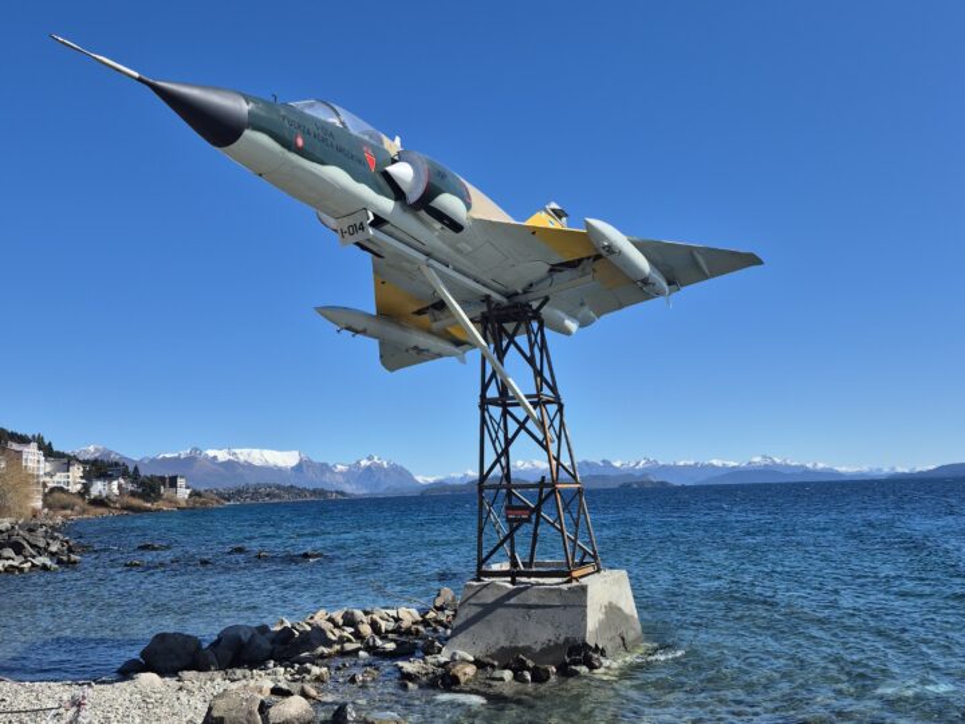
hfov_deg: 73.9
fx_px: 641
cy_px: 362
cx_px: 482
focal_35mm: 23
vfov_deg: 58.9
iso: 25
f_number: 1.8
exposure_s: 1/2064
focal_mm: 5.4
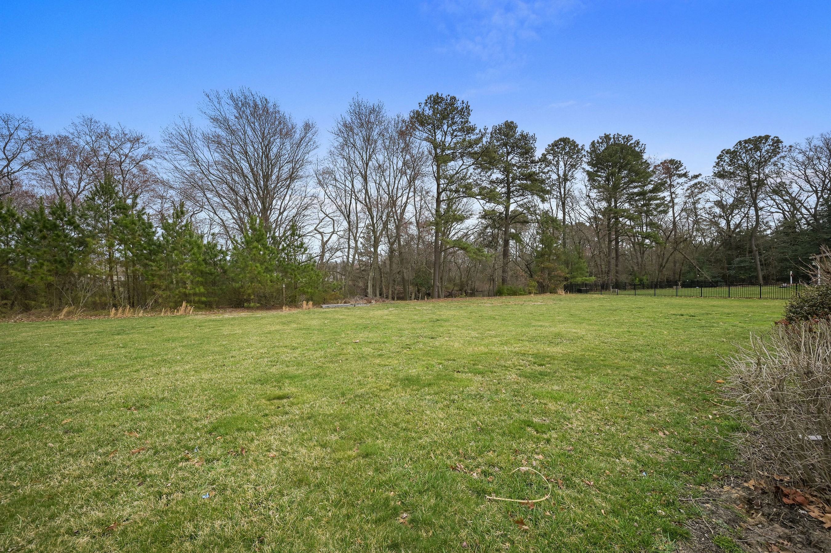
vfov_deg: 81.1
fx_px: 323
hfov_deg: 104.3
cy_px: 276
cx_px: 416
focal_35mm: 14
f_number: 8
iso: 320
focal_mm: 14
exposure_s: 1/80
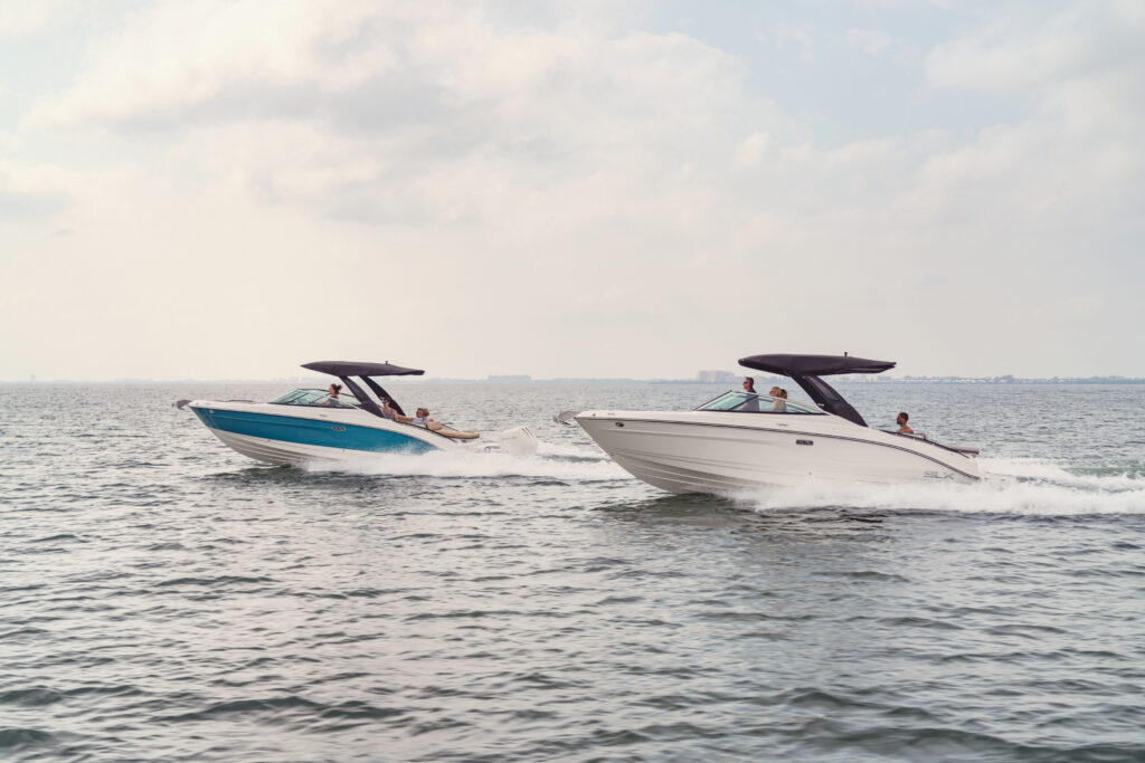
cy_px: 382
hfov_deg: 44.5
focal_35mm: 44
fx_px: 1400
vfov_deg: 30.5
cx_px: 572
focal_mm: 44
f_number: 4
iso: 100
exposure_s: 1/200
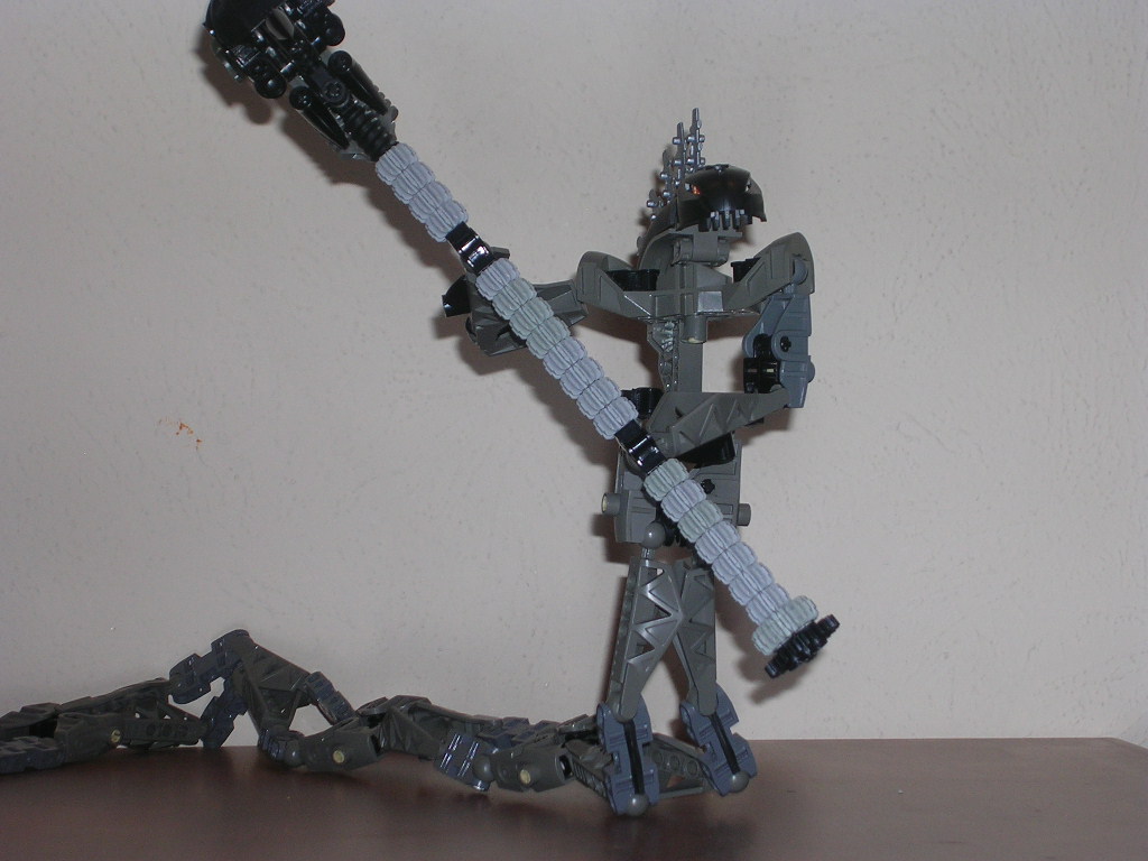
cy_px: 430
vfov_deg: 14.8
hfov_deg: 19.6
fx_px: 3316
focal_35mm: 100
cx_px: 574
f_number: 4.5
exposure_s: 1/60.1
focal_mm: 15.2
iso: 50
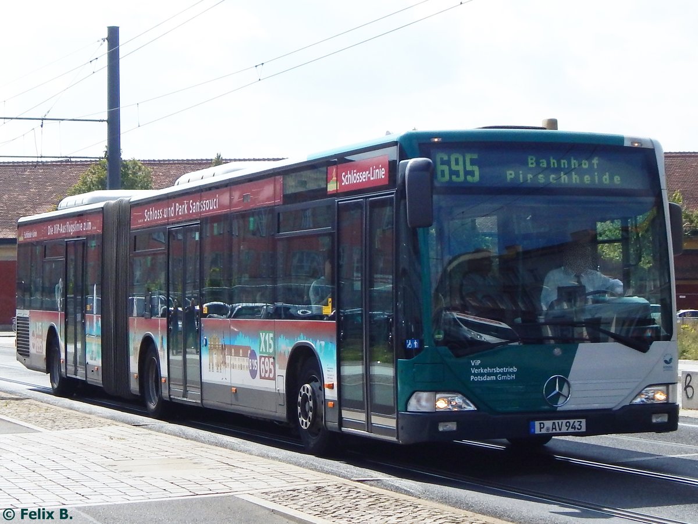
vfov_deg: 30.3
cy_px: 262
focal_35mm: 48
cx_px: 349
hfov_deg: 39.7
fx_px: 968
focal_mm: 8.6
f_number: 7.4
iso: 125
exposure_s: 1/640
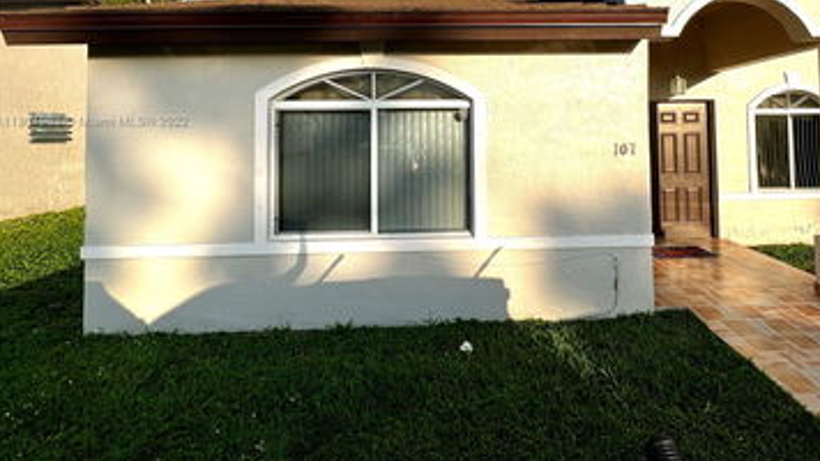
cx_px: 483
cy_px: 122
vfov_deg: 60.8
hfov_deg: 95.0
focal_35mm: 17
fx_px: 370
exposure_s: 1/1845
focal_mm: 1.57
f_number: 1.8
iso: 32
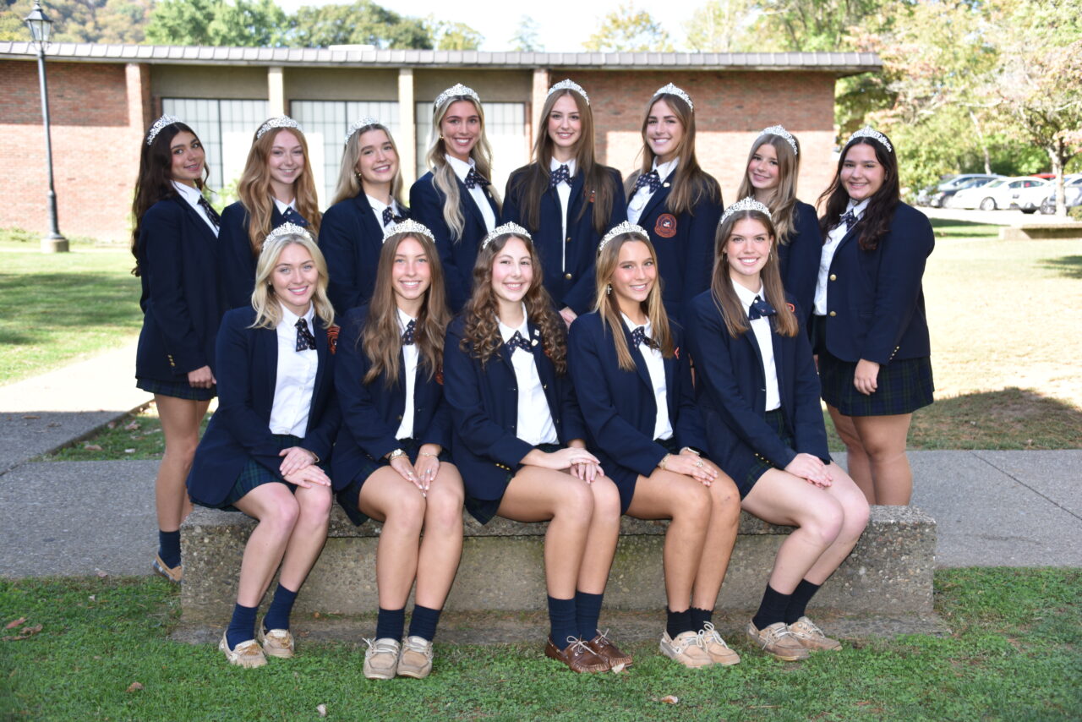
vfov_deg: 31.9
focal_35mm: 42
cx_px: 541
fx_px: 1263
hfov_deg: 46.4
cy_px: 361
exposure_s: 1/250
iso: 200
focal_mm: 42
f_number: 4.2
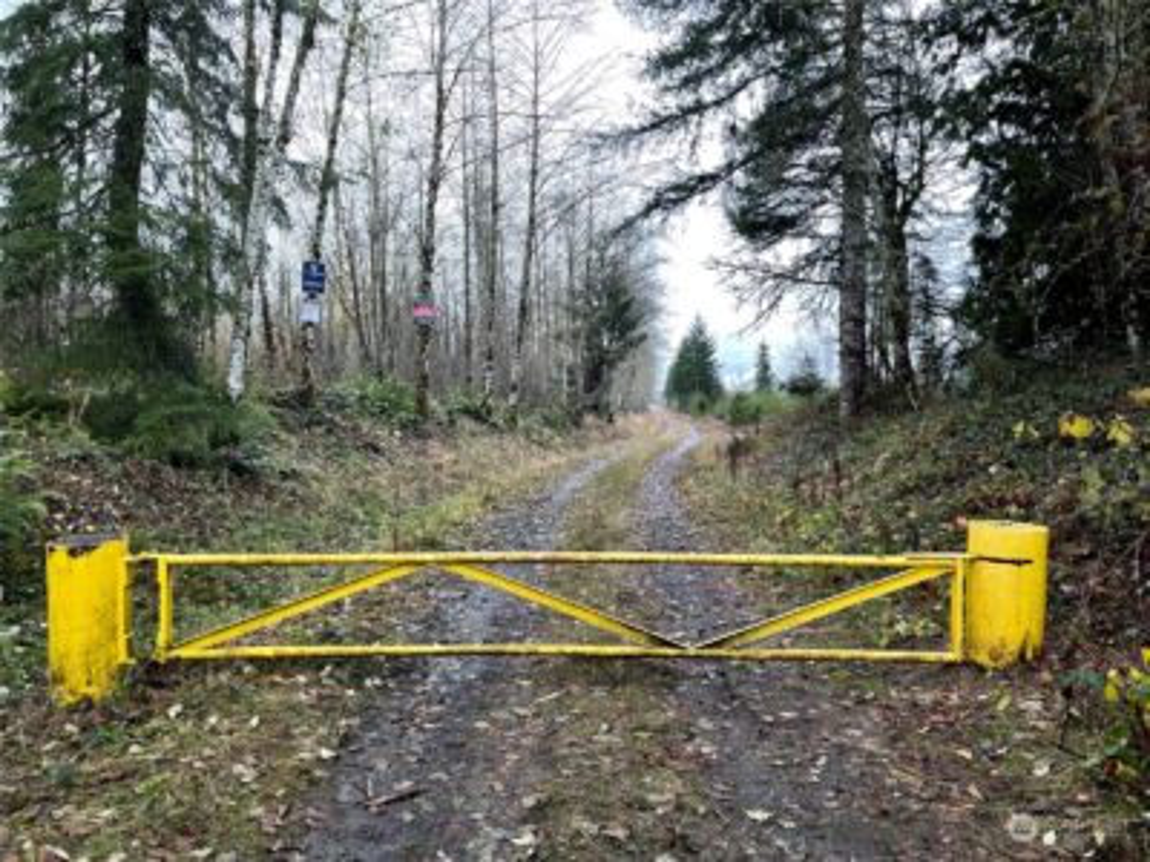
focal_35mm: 26
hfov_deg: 67.3
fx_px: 864
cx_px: 575
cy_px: 431
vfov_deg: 53.1
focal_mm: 5.1
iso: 32
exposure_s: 1/130
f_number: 1.6
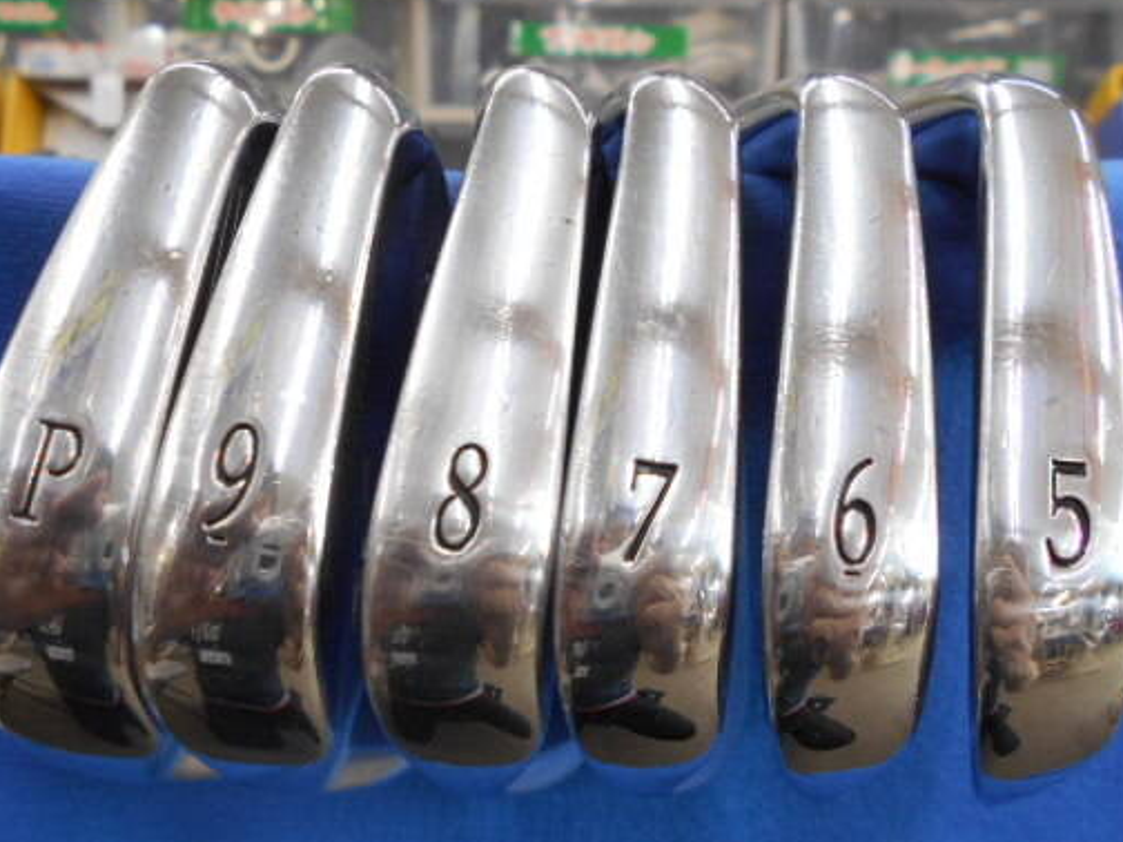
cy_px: 466
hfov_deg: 55.3
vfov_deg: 42.9
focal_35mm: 33
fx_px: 1071
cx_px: 530
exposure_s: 1/30
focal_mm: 4.6
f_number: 3.2
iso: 125
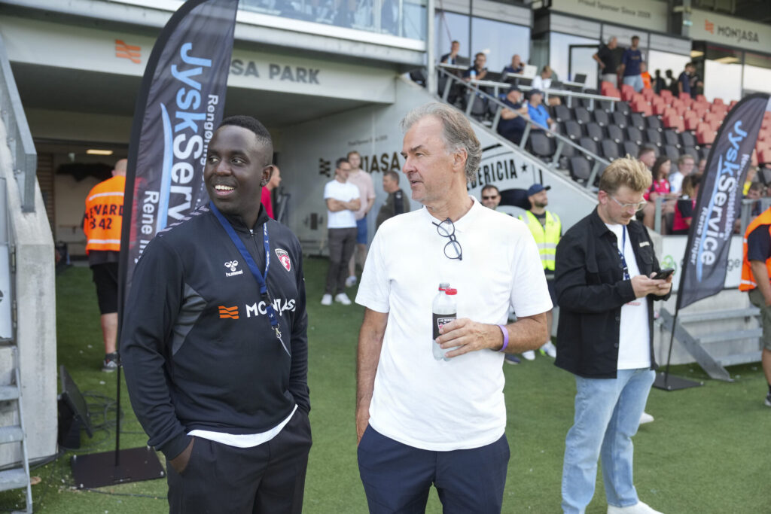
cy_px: 257
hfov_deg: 57.2
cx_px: 386
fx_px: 707
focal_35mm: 33
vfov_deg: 40.0
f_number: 2.8
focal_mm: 33
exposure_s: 1/1600
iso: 800
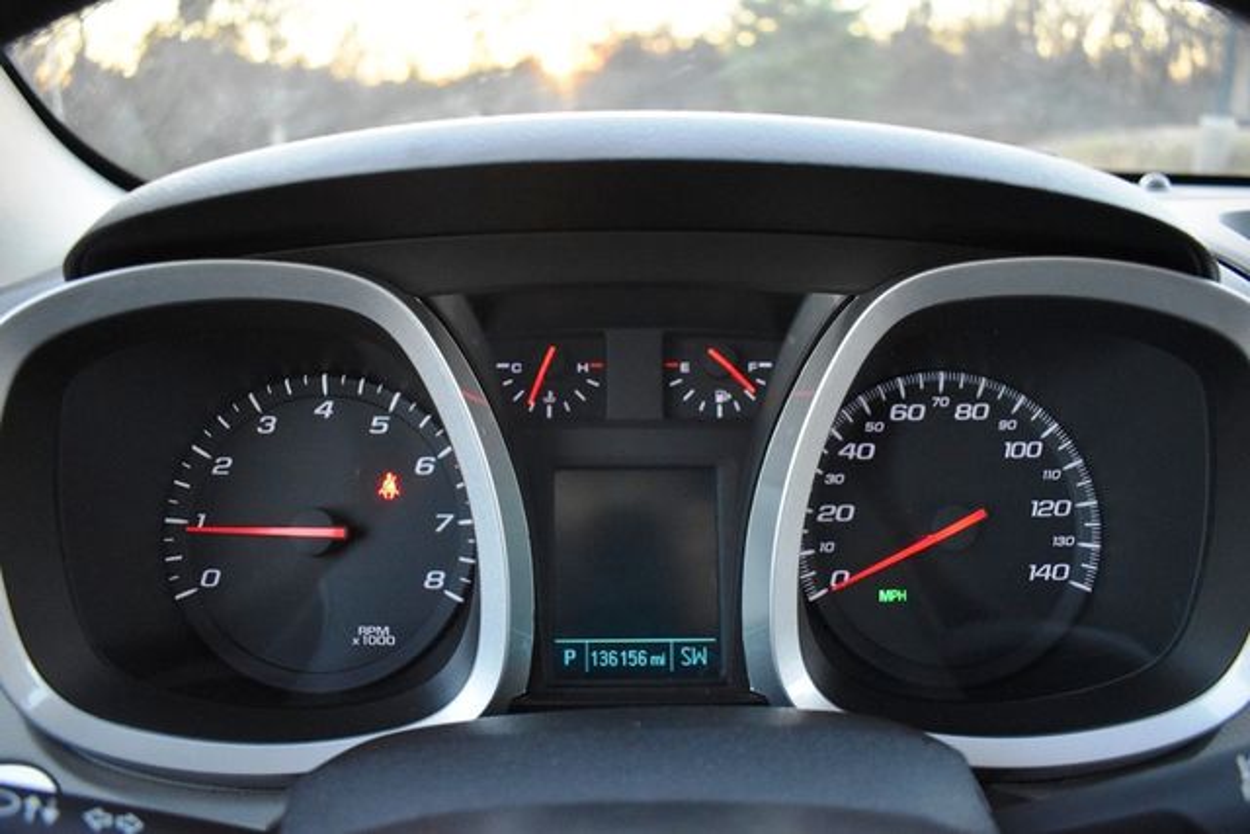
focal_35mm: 27
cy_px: 417
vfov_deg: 48.0
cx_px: 625
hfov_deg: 67.4
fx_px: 938
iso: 2500
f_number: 3.5
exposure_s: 1/125
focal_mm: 18
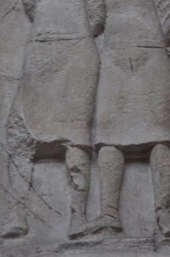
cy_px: 101
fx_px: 2041
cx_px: 128
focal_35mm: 287
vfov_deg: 7.2
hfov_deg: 4.8
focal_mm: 95
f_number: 5.3
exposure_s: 1/60
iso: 640
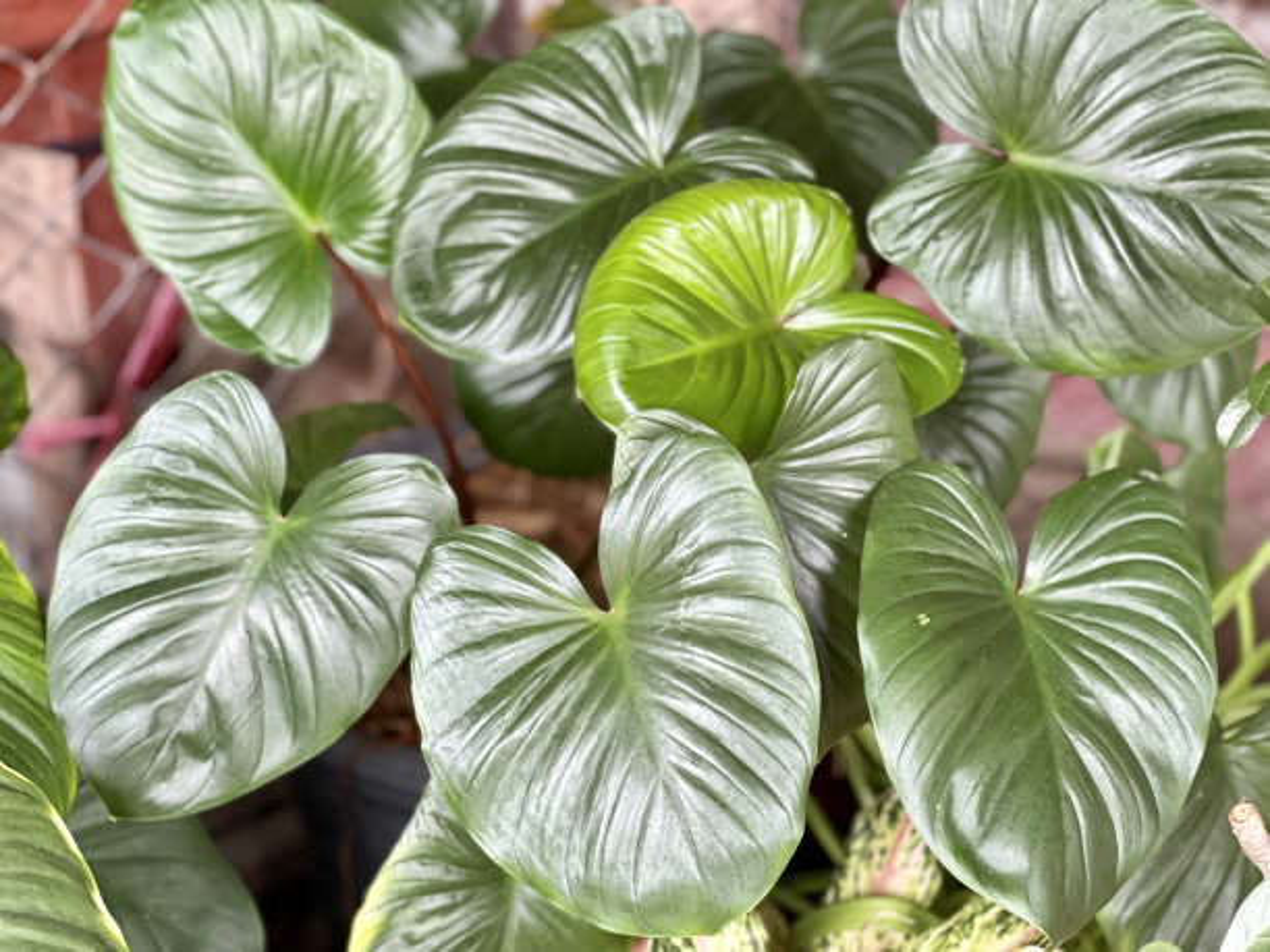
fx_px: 2825
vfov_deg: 19.1
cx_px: 635
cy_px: 476
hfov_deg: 25.3
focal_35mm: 77
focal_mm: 9
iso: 250
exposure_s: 1/85
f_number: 2.8
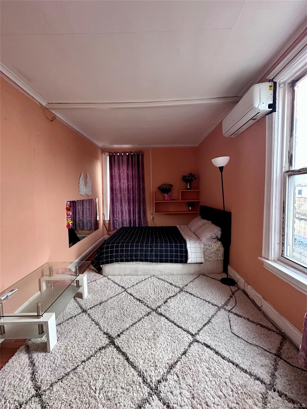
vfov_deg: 102.1
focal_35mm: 14
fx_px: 166
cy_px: 204
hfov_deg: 85.7
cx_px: 154
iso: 400
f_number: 2.2
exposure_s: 1/60
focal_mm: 2.22
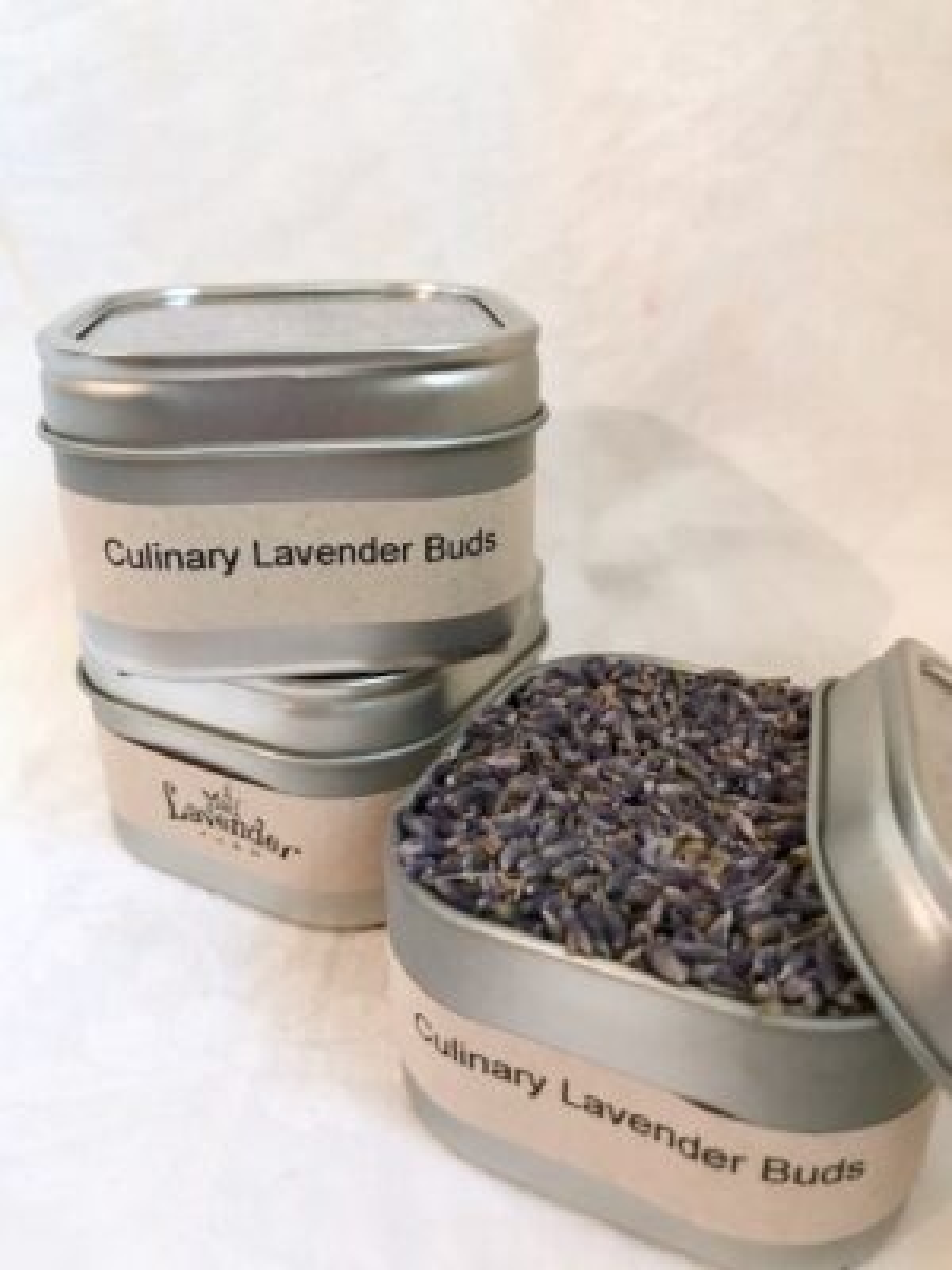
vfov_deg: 63.4
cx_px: 476
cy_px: 635
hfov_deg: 49.7
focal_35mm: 28
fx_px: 1027
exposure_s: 1/15
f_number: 1.8
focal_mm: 3.99
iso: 50
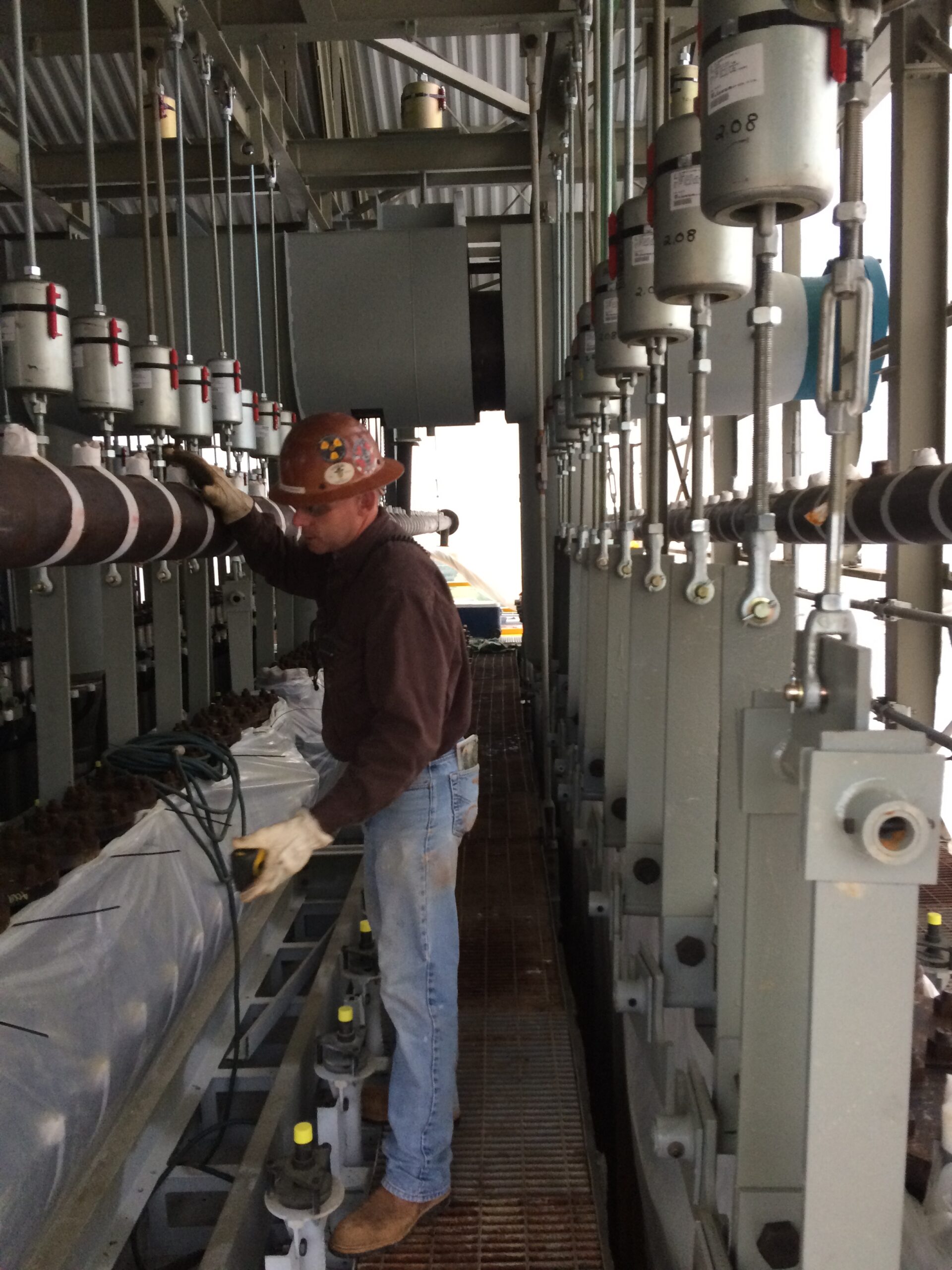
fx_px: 1063
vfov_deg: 61.7
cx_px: 476
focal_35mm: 29
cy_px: 635
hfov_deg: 48.2
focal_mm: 4.15
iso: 64
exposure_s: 1/30
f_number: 2.2
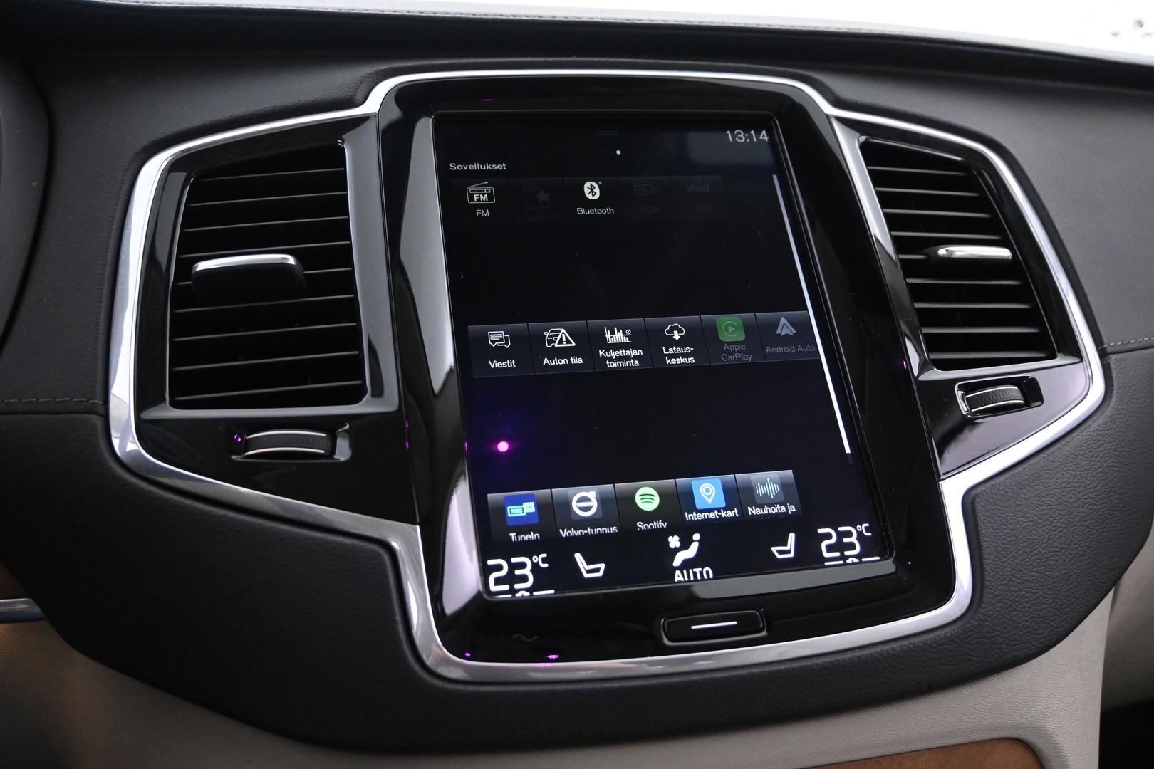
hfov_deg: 59.5
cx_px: 577
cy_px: 384
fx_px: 1010
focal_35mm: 32
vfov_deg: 41.7
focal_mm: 21
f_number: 4
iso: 3200
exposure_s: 1/25
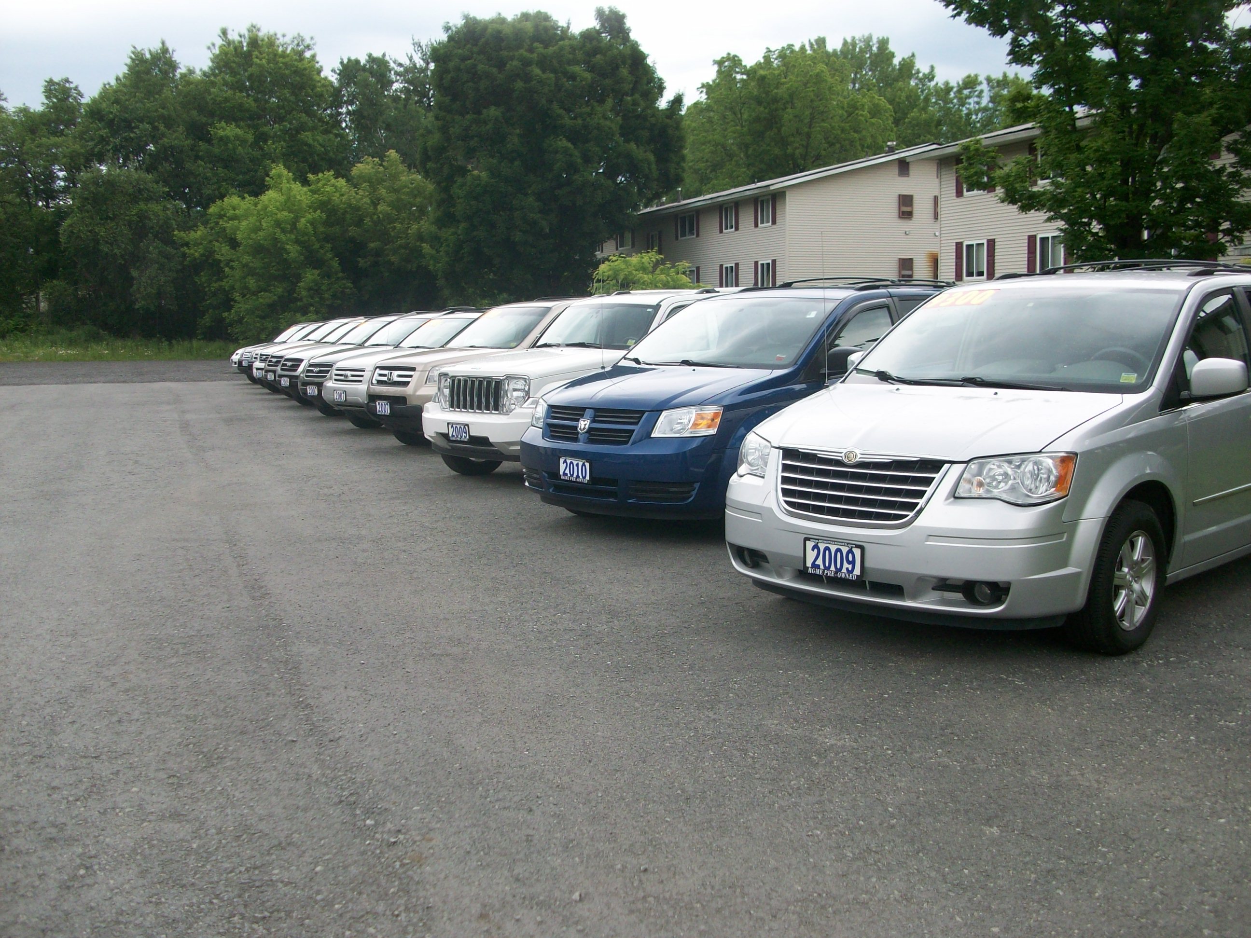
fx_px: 1229
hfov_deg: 54.0
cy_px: 469
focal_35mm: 34
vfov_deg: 41.8
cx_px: 626
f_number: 2.8
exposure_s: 1/357
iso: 64
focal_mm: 5.7
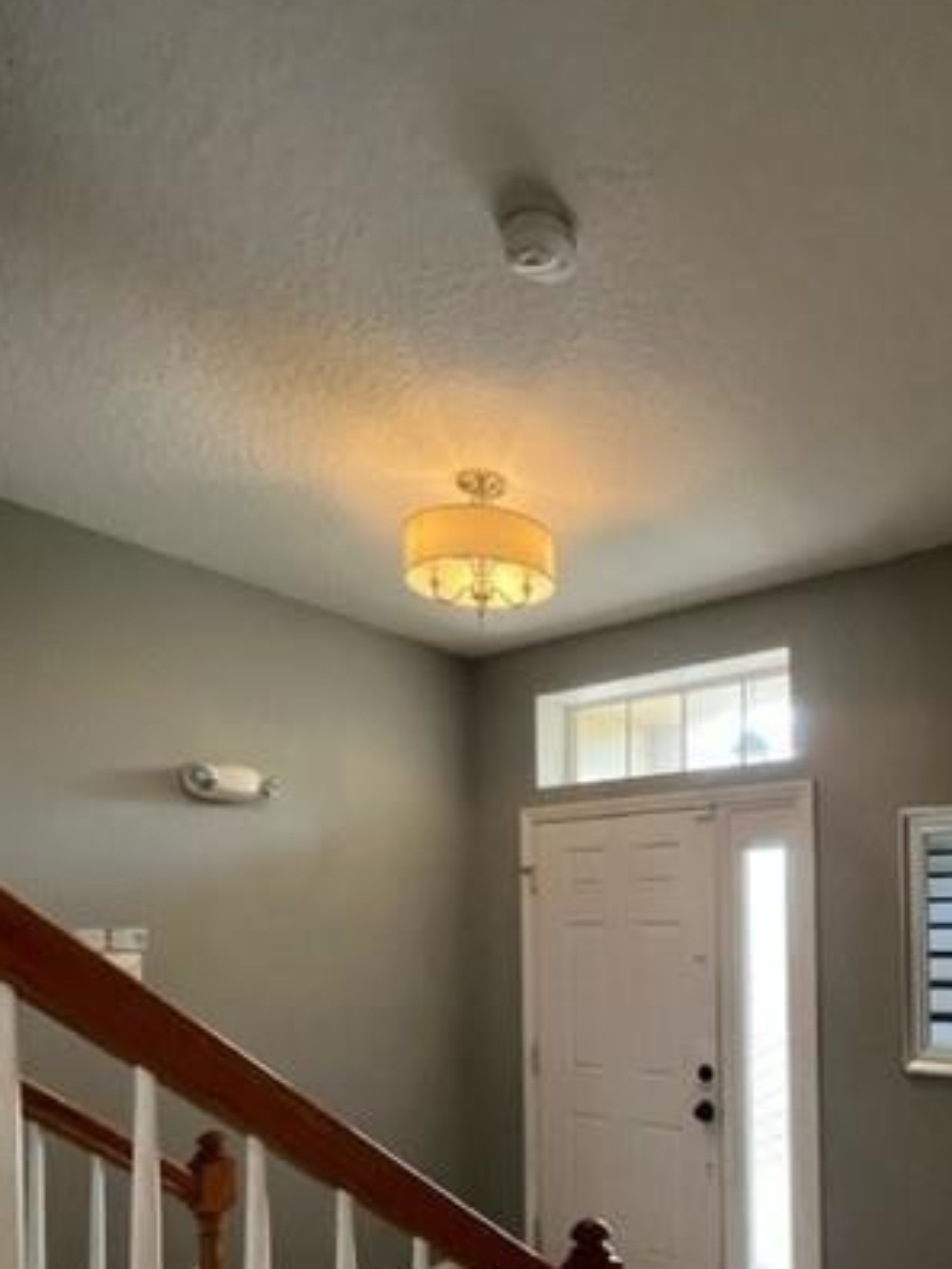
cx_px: 705
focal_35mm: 21
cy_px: 904
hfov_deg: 60.3
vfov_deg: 75.0
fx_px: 770
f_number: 1.8
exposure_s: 1/60
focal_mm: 1.57
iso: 125
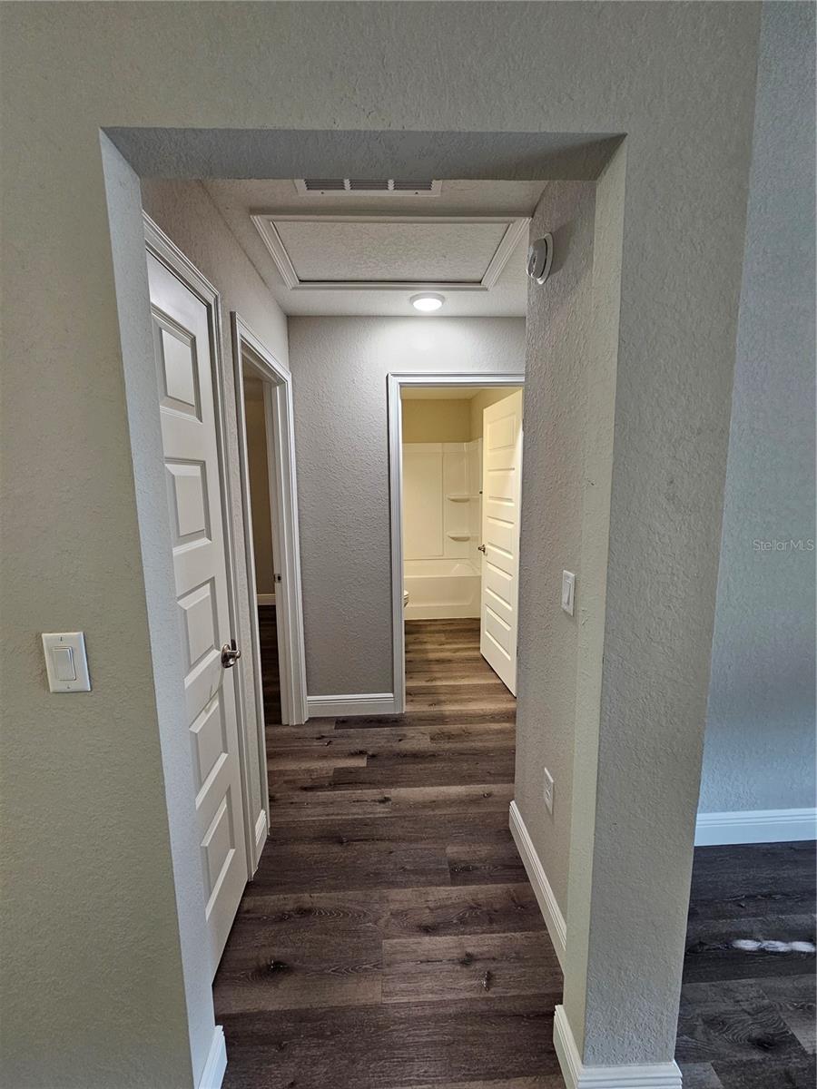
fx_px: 409
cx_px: 408
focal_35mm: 13
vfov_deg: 106.2
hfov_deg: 89.9
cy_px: 544
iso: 200
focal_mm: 2.2
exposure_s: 1/60
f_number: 2.2
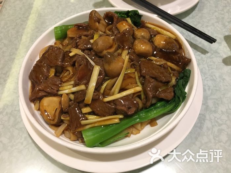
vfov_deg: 48.2
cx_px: 116
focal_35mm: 29
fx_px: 194
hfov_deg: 61.7
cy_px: 86
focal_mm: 4.15
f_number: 2.2
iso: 64
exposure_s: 1/17
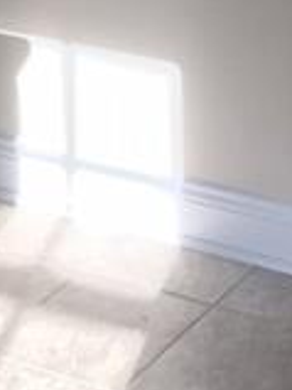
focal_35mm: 140
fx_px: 1577
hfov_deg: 10.3
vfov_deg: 12.8
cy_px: -316
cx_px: 420
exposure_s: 1/120
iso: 32
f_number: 2.2
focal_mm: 4.15
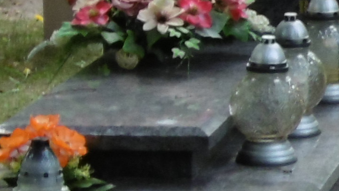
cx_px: 988
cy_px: 63
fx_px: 2687
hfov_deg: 6.6
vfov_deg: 4.1
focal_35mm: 299
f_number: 3.8
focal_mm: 7.7
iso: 100
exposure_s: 1/100
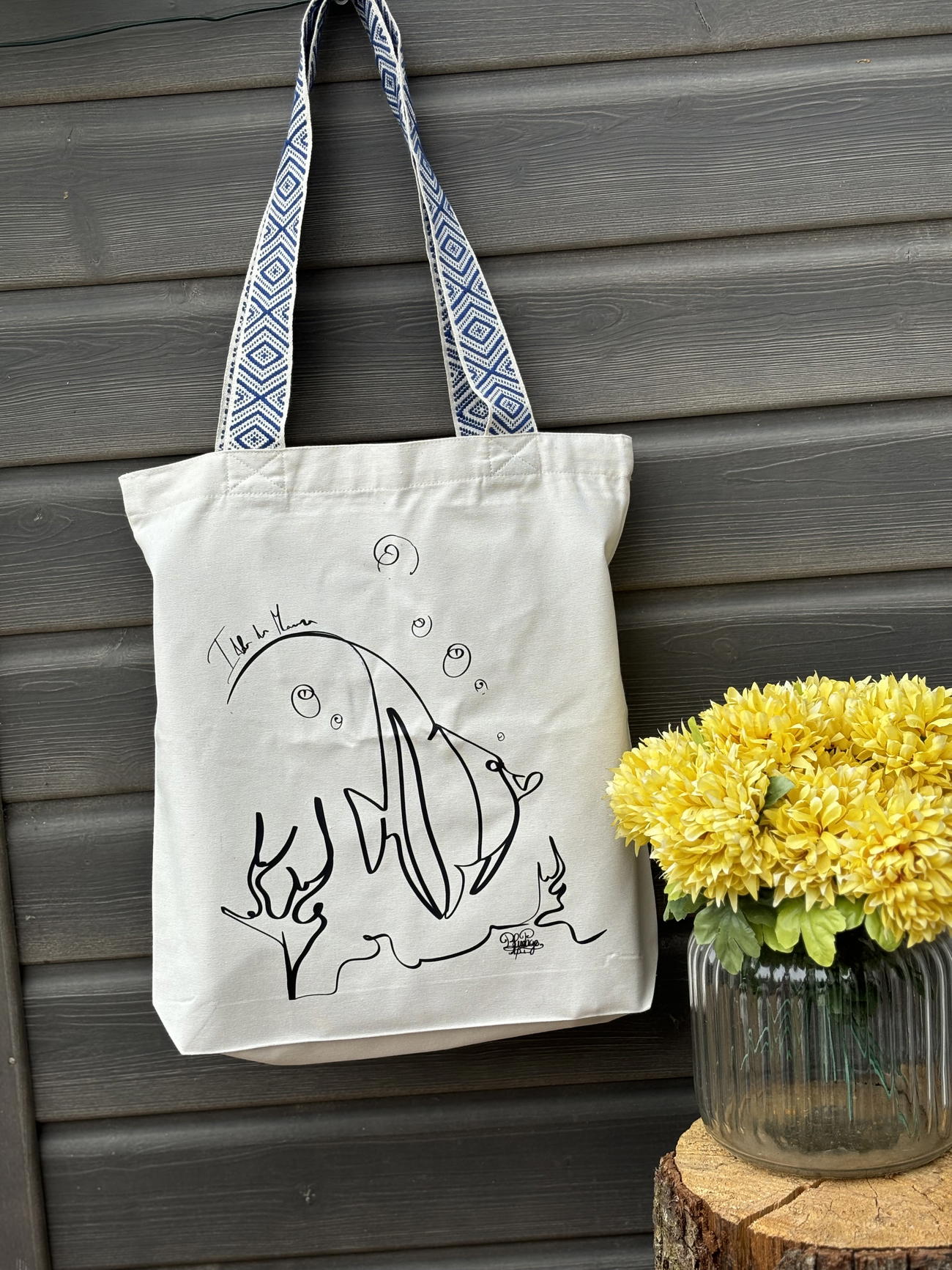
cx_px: 476
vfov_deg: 36.8
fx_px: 1907
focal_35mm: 52
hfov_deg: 28.0
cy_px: 635
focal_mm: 5.96
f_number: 1.6
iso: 32
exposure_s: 1/1092
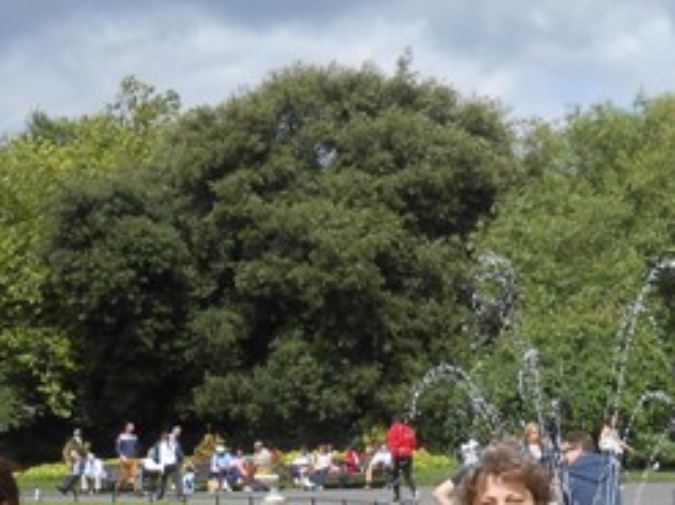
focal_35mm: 81
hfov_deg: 23.9
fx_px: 1579
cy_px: 464
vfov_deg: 17.9
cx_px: 503
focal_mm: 4.6
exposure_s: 1/800
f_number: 3.5
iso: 80
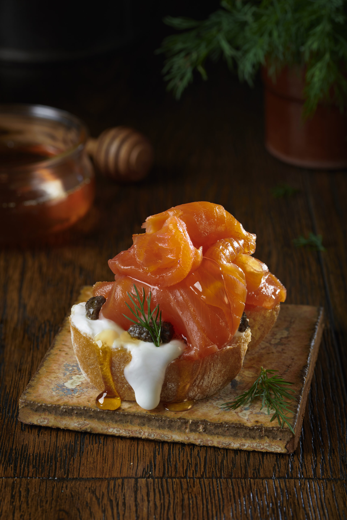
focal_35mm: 105
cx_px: 174
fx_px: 1518
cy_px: 260
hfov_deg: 13.0
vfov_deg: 19.5
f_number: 14
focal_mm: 105
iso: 160
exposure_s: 1/200
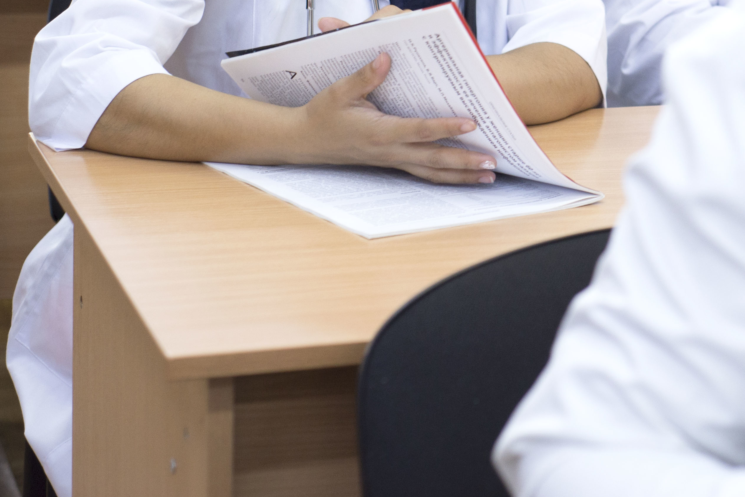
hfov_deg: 16.7
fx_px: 2463
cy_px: -93
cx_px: 816
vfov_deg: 11.3
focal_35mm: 119
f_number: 3.5
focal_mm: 50
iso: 500
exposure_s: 1/100
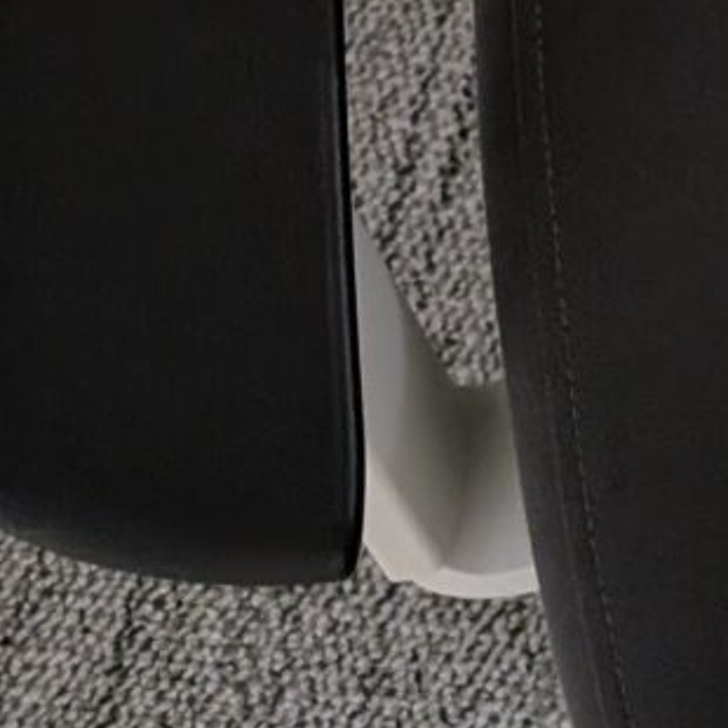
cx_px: 1653
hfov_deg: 11.0
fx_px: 3260
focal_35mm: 137
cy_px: -1490
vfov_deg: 9.7
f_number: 1.68
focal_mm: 6.9
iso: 788
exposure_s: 1/47.2
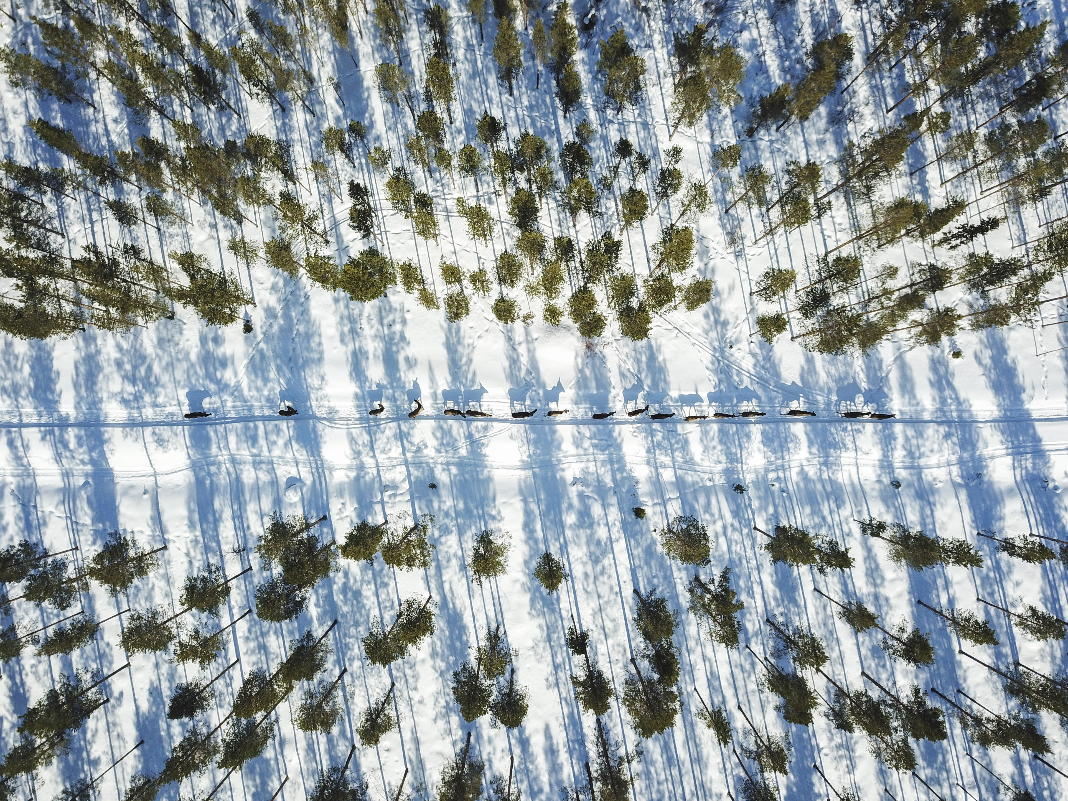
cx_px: 548
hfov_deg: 65.3
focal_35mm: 27
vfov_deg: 51.3
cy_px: 388
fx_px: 833
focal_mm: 4.7
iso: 100
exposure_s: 1/1800
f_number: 2.2
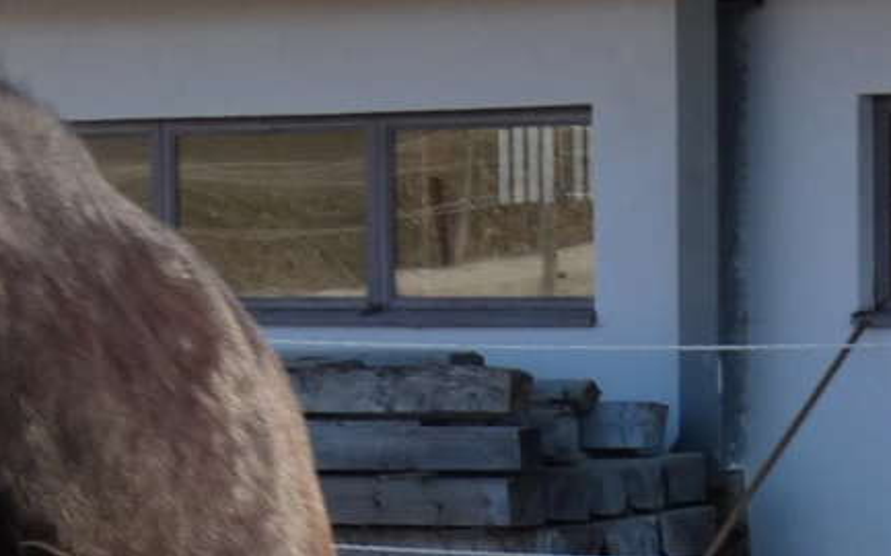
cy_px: 777
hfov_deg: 6.8
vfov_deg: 4.3
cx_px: -340
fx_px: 7401
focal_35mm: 305
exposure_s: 1/200
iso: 80
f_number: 4.5
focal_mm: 14.8
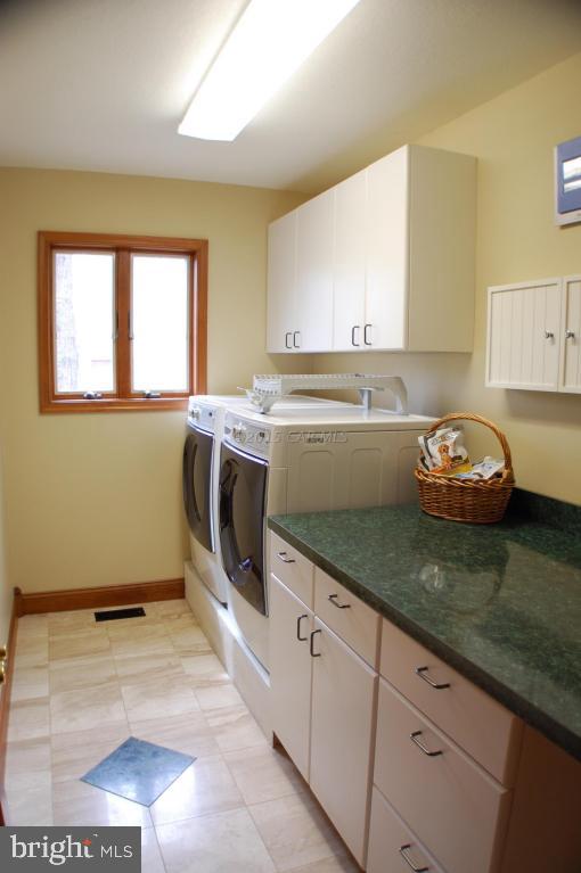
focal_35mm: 33
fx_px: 800
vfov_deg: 57.3
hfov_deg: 39.9
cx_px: 290
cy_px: 436
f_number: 3.8
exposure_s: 1/40
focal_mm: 22
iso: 400
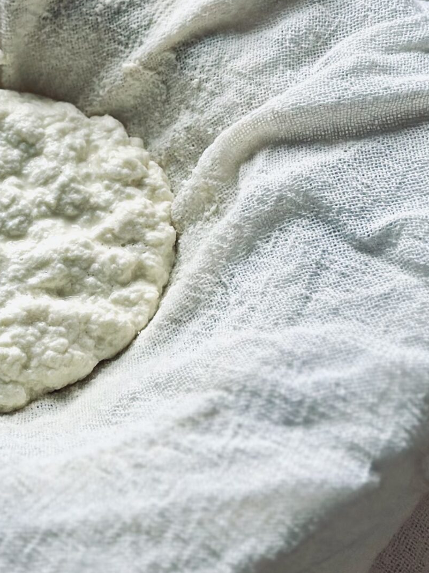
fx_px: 1901
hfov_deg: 12.7
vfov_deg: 17.1
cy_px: 193
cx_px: 4
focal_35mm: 115
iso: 80
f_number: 1.78
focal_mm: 6.86
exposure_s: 1/184
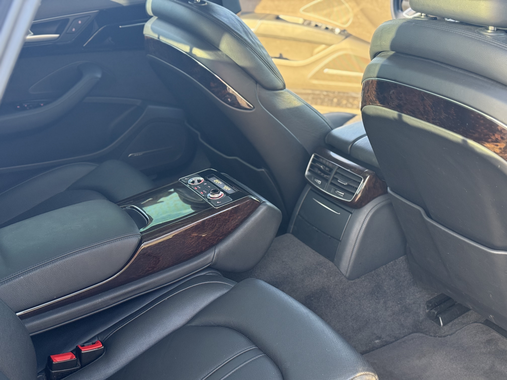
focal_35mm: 48
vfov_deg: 30.3
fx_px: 703
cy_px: 190
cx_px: 254
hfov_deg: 39.7
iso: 200
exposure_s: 1/93
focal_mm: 6.76
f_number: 1.78
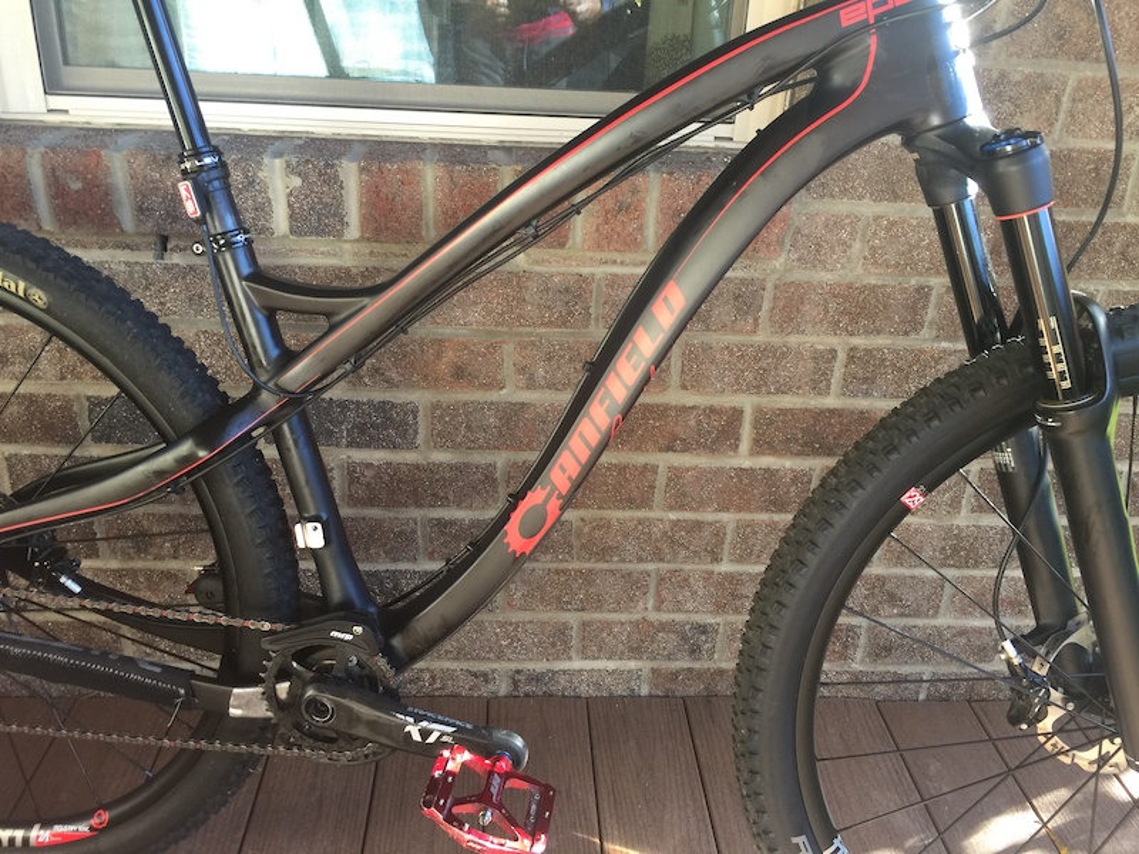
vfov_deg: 48.2
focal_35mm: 29
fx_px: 954
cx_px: 570
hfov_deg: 61.7
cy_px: 427
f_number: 2.2
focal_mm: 4.15
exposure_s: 1/40
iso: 32
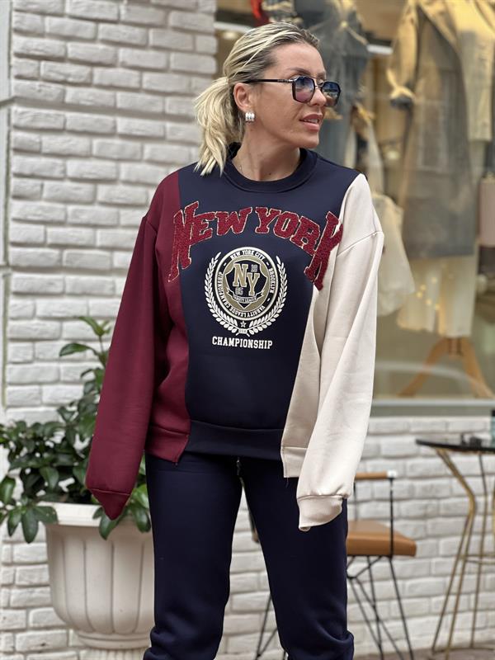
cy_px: 330
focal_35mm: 77
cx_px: 248
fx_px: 1468
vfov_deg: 25.3
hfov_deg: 19.1
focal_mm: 9
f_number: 2.8
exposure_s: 1/121
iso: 125
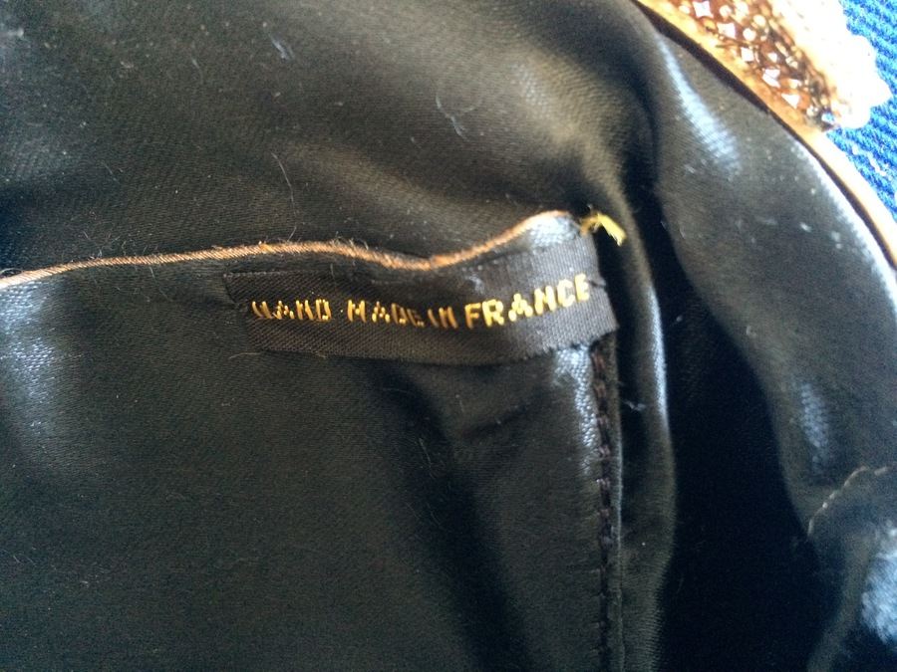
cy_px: 336
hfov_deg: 61.7
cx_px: 448
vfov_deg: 48.2
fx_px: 751
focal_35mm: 29
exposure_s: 1/15
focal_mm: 4.15
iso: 500
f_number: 2.2
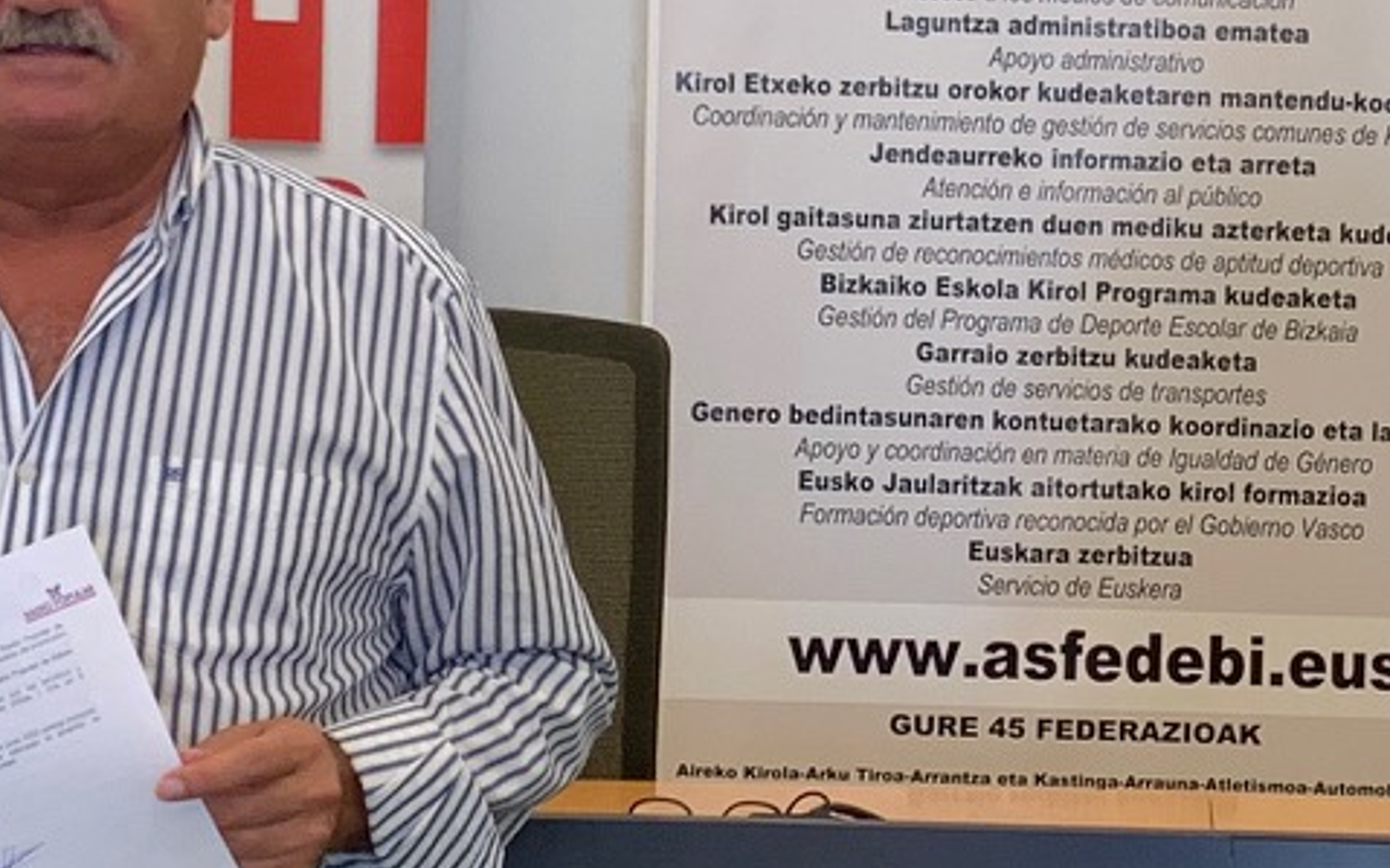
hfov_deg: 17.8
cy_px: 165
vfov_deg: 11.2
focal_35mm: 116
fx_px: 4393
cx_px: 1126
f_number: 1.8
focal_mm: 4.25
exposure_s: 1/50
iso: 64
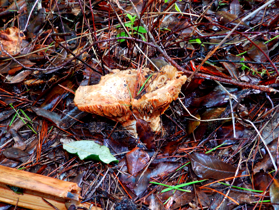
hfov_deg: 49.0
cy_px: 105
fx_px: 306
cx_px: 140
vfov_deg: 37.7
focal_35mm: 38
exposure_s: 1/40
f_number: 4
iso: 200
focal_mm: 6.8
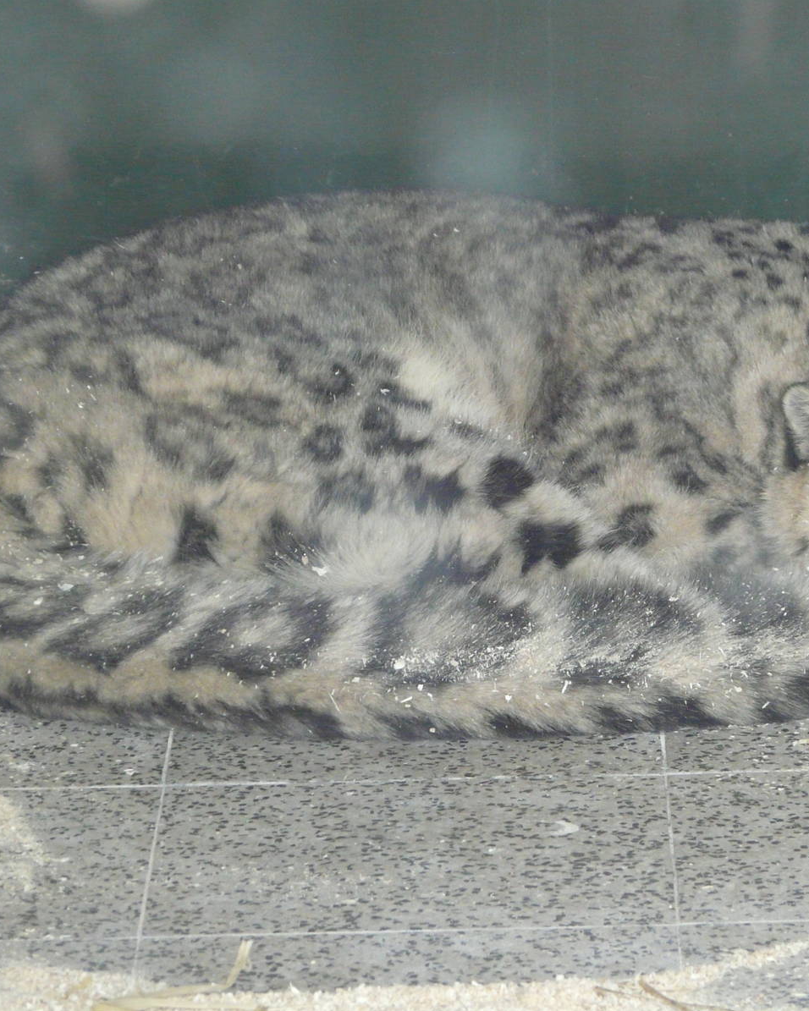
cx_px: 510
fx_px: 7003
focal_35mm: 234
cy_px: 507
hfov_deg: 6.6
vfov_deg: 8.3
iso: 400
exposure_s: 1/50
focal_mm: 29.4
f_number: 3.6
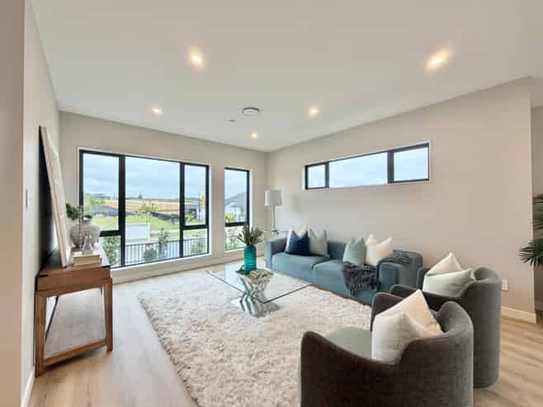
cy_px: 204
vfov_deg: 85.6
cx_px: 272
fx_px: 220
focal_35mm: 14
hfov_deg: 102.1
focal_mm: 2.22
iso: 50
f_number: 2.2
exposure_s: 1/121
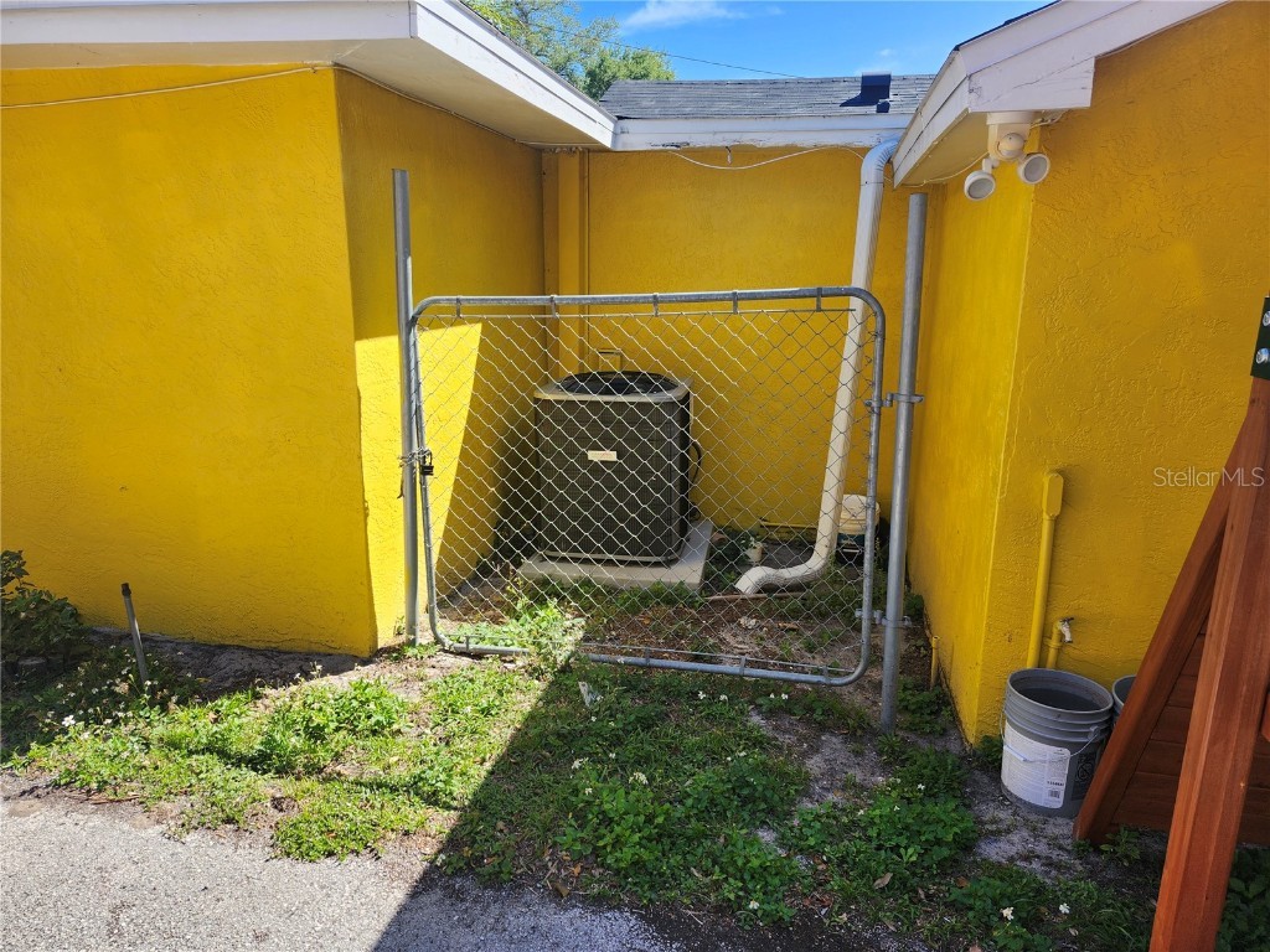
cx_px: 635
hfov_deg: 73.9
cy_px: 476
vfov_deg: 58.9
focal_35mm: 23
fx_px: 844
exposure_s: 1/577
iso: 25
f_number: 1.8
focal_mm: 5.54
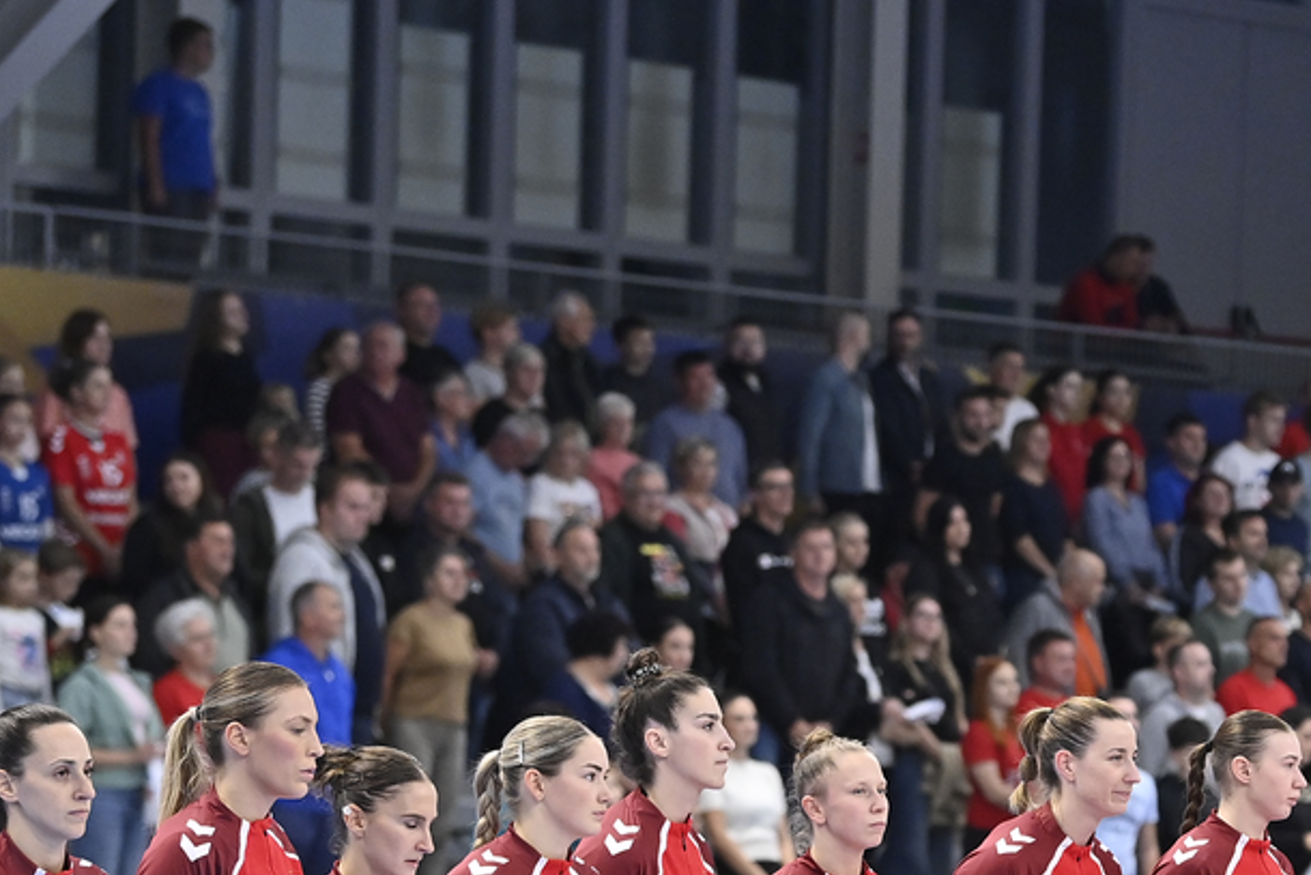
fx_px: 8559
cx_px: 1105
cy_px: 863
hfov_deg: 8.7
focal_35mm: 235
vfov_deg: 5.8
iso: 4000
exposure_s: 1/1600
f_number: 2.8
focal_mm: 112
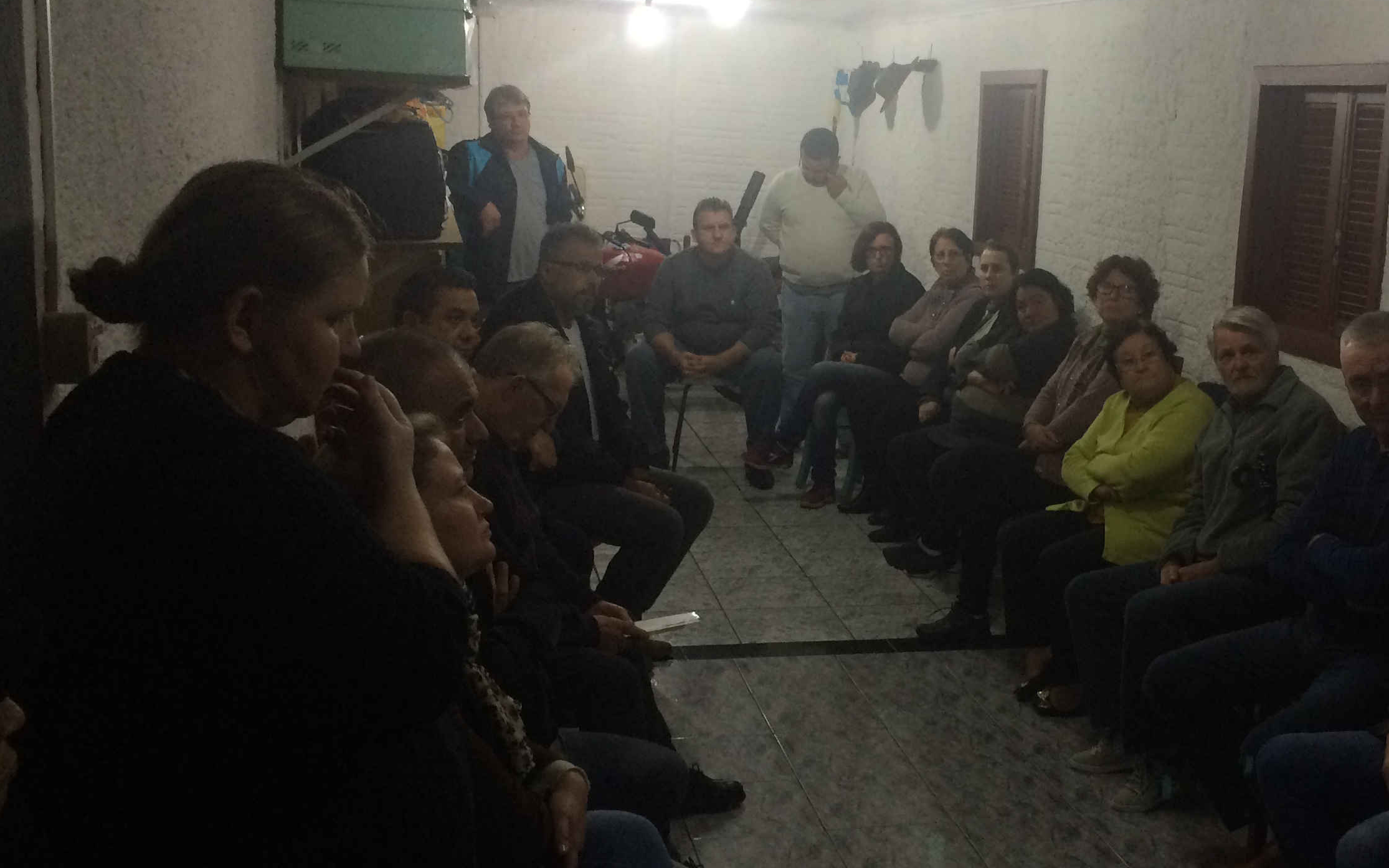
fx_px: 1704
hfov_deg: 43.7
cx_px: 926
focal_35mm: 45
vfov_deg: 28.6
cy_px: 420
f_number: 2.2
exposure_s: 1/30
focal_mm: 4.15
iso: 100
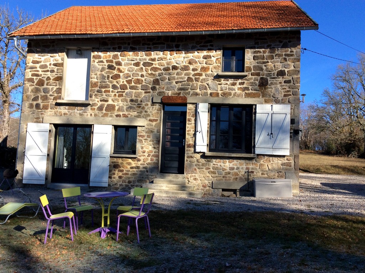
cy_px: 136
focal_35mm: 32
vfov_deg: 44.1
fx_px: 337
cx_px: 182
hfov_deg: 56.9
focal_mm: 3.3
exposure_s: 1/953
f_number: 2.4
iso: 32
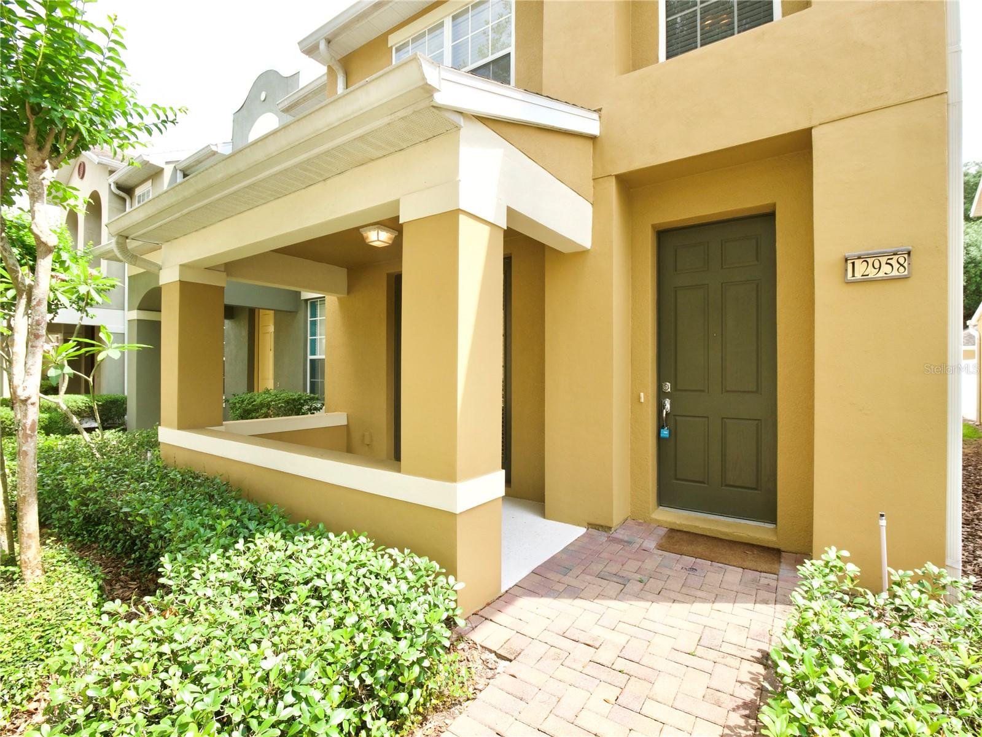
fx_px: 454
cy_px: 368
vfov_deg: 78.1
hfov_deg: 94.5
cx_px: 491
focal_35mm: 16
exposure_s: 1/125
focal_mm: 8
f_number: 7.1
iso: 200
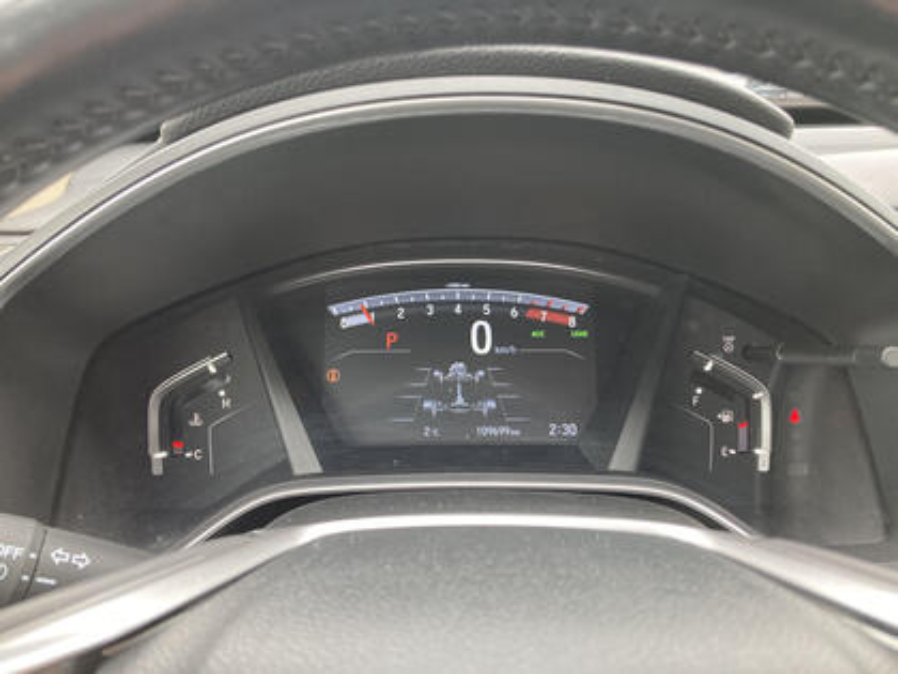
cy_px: 337
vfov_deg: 49.7
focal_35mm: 28
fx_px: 726
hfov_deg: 63.4
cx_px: 449
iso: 80
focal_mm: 3.99
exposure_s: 1/75
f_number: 1.8
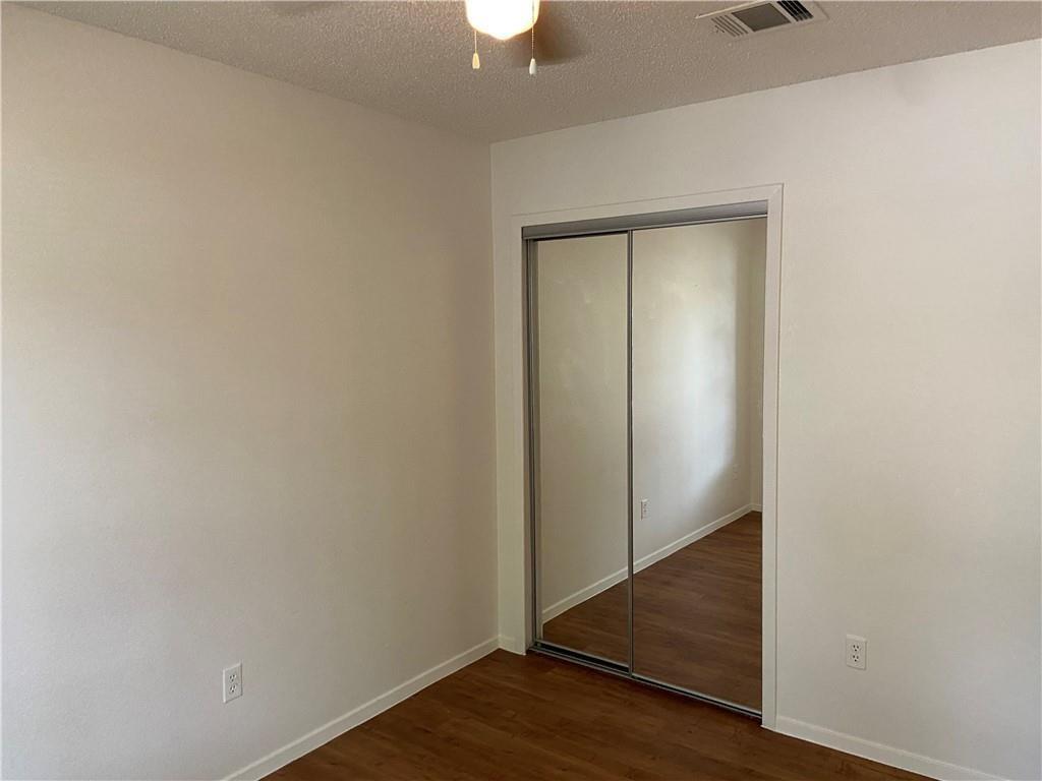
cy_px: 390
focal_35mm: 26
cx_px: 521
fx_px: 783
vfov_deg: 53.1
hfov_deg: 67.3
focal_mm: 4.25
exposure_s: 1/60
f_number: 1.8
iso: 320
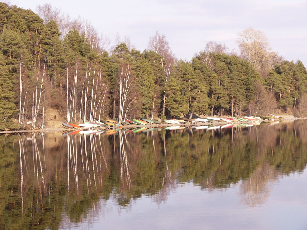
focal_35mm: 115
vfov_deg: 12.9
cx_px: 154
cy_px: 115
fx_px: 1020
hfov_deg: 17.1
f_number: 4
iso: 50
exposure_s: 1/250
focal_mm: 15.2
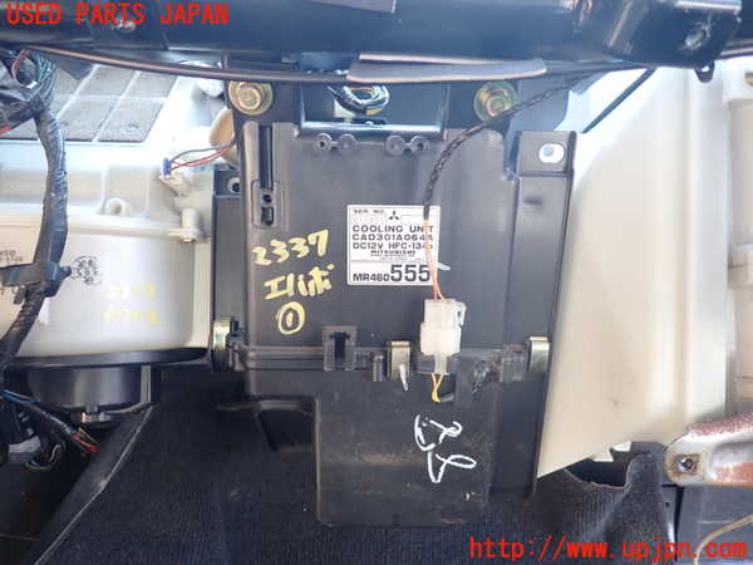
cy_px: 282
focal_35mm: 25
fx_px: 544
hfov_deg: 69.4
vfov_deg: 54.9
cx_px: 376
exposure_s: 1/60
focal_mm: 4.5
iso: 160
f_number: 2
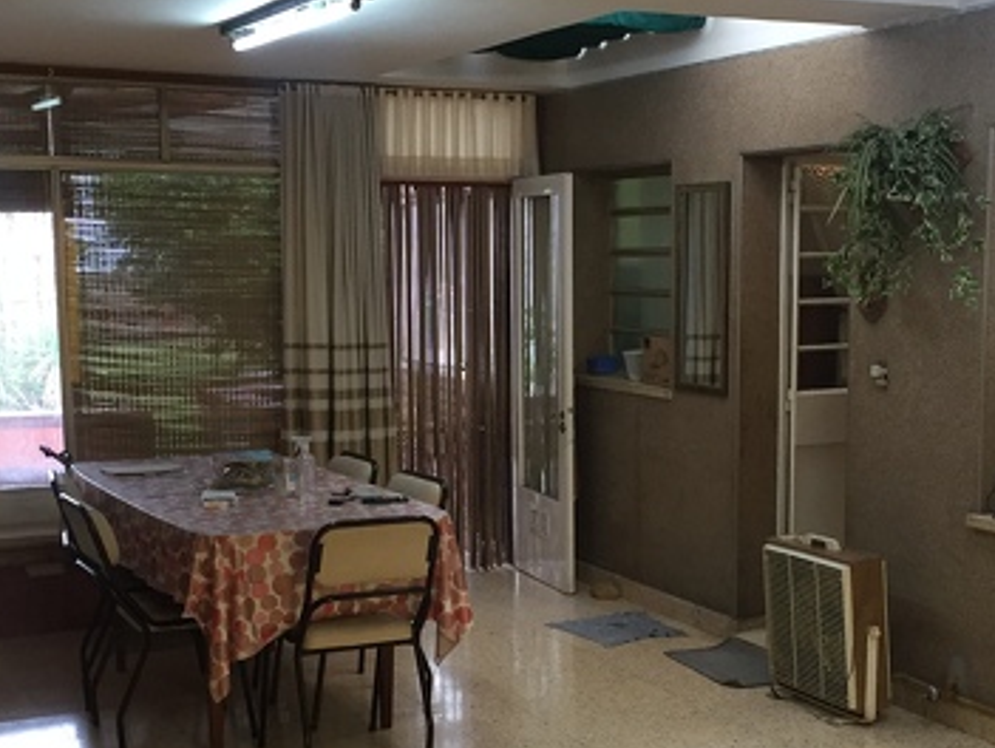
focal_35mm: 55
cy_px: 484
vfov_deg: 26.5
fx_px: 1583
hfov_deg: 34.8
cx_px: 607
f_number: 2.2
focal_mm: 4.15
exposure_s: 1/33
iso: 80
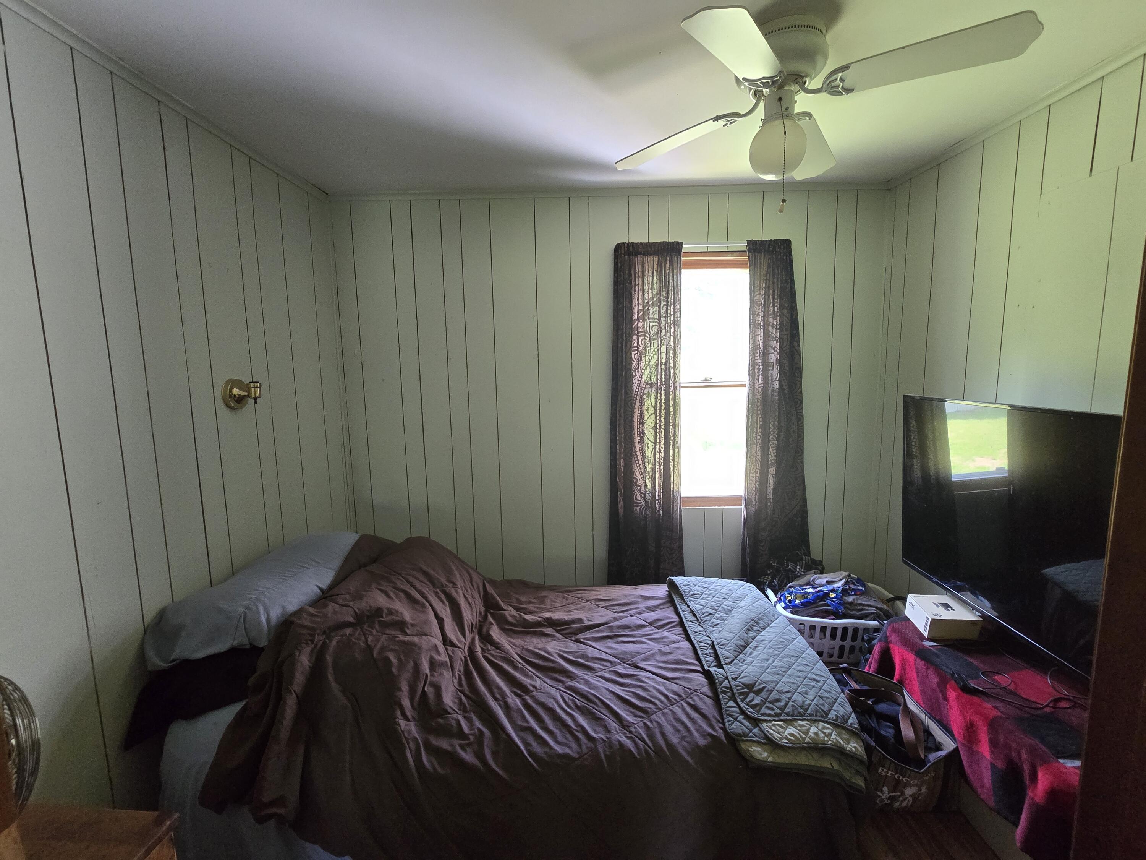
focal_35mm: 13
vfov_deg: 89.9
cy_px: 430
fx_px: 430
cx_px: 573
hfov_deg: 106.2
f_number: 2.2
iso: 500
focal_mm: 2.2
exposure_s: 1/60
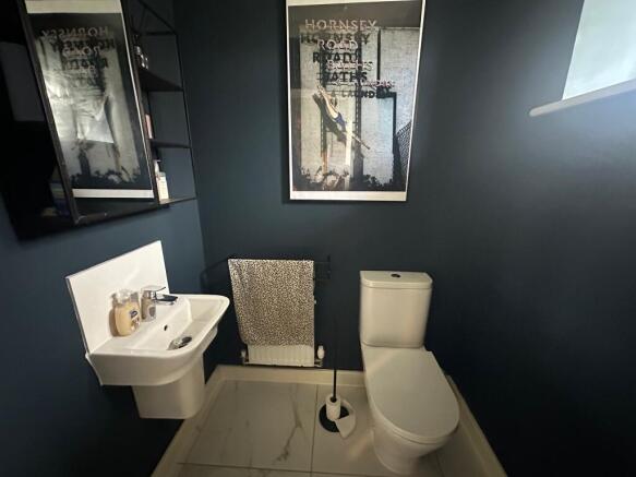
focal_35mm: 14
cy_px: 238
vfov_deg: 85.7
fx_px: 257
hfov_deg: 102.1
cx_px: 318
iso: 1600
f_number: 2.2
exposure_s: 1/35
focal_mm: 2.22
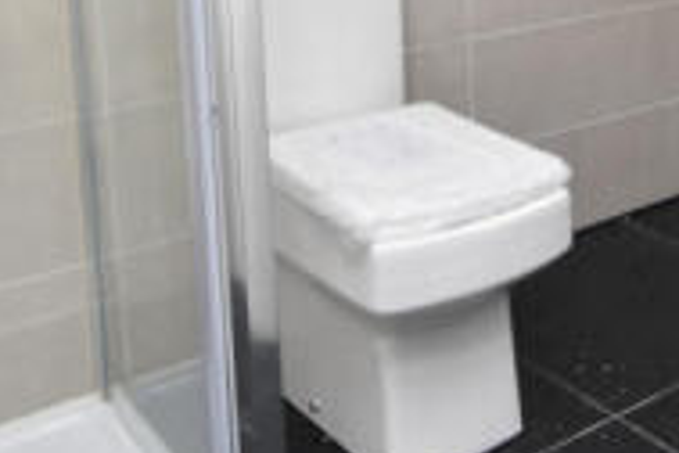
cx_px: 480
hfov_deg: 37.6
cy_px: -34
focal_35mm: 52
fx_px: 981
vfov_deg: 24.4
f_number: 3.5
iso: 800
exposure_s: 1/250
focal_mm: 10
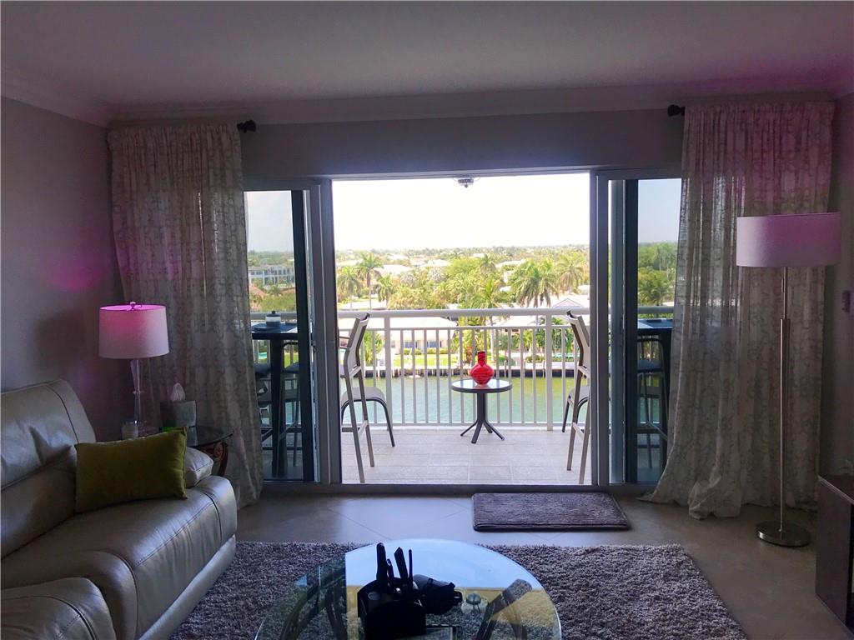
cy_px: 320
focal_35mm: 28
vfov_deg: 49.7
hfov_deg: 63.4
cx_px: 427
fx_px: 691
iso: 20
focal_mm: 3.99
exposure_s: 1/445
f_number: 1.8
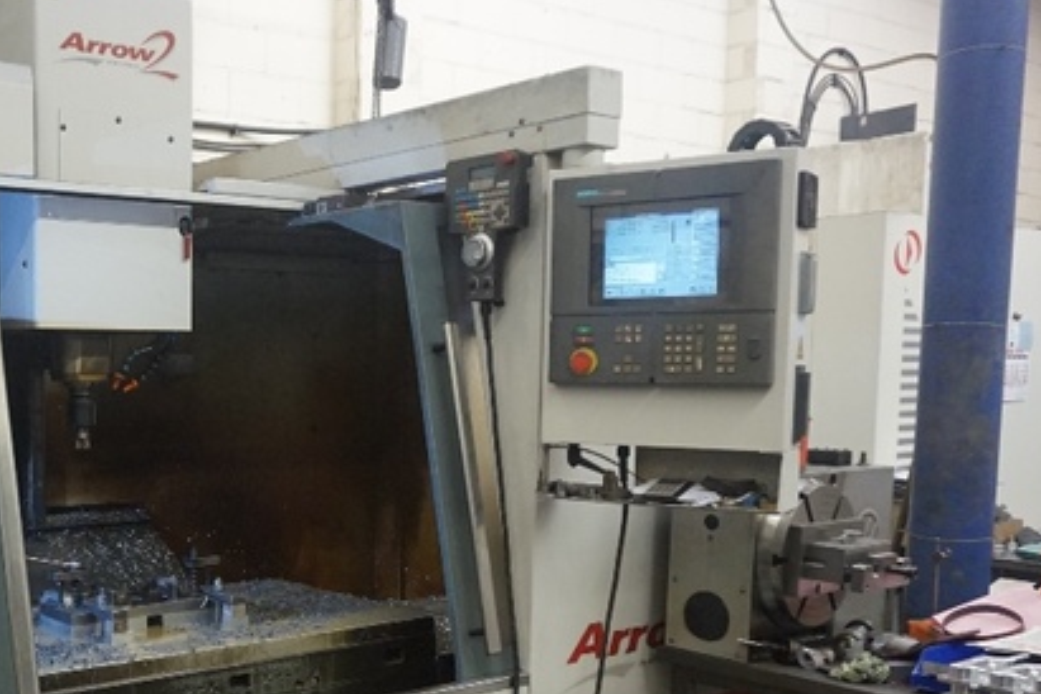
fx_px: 1214
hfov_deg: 43.5
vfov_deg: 31.5
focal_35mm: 42
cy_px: 484
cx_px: 160
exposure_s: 1/160
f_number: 3.5
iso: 2500
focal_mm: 16
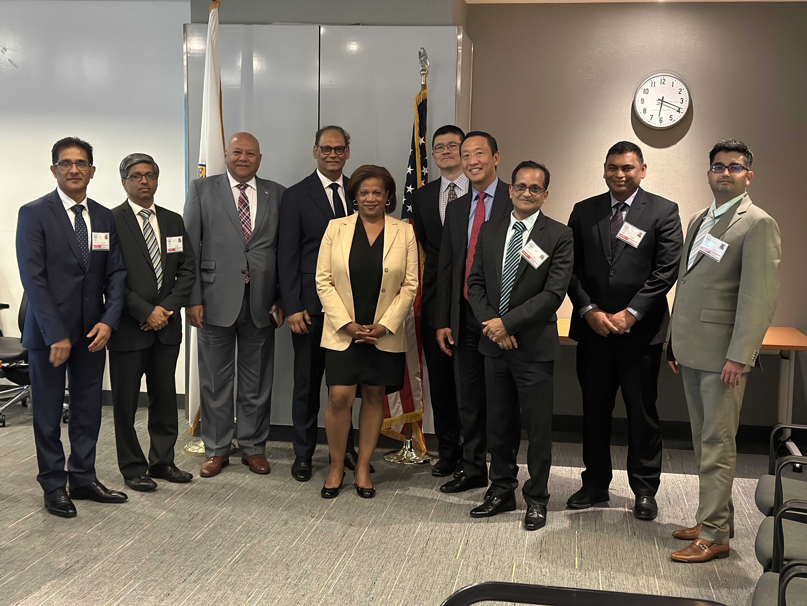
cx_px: 404
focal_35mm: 48
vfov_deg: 30.3
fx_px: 1119
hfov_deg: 39.7
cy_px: 303
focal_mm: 6.86
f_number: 1.78
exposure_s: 1/40
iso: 640
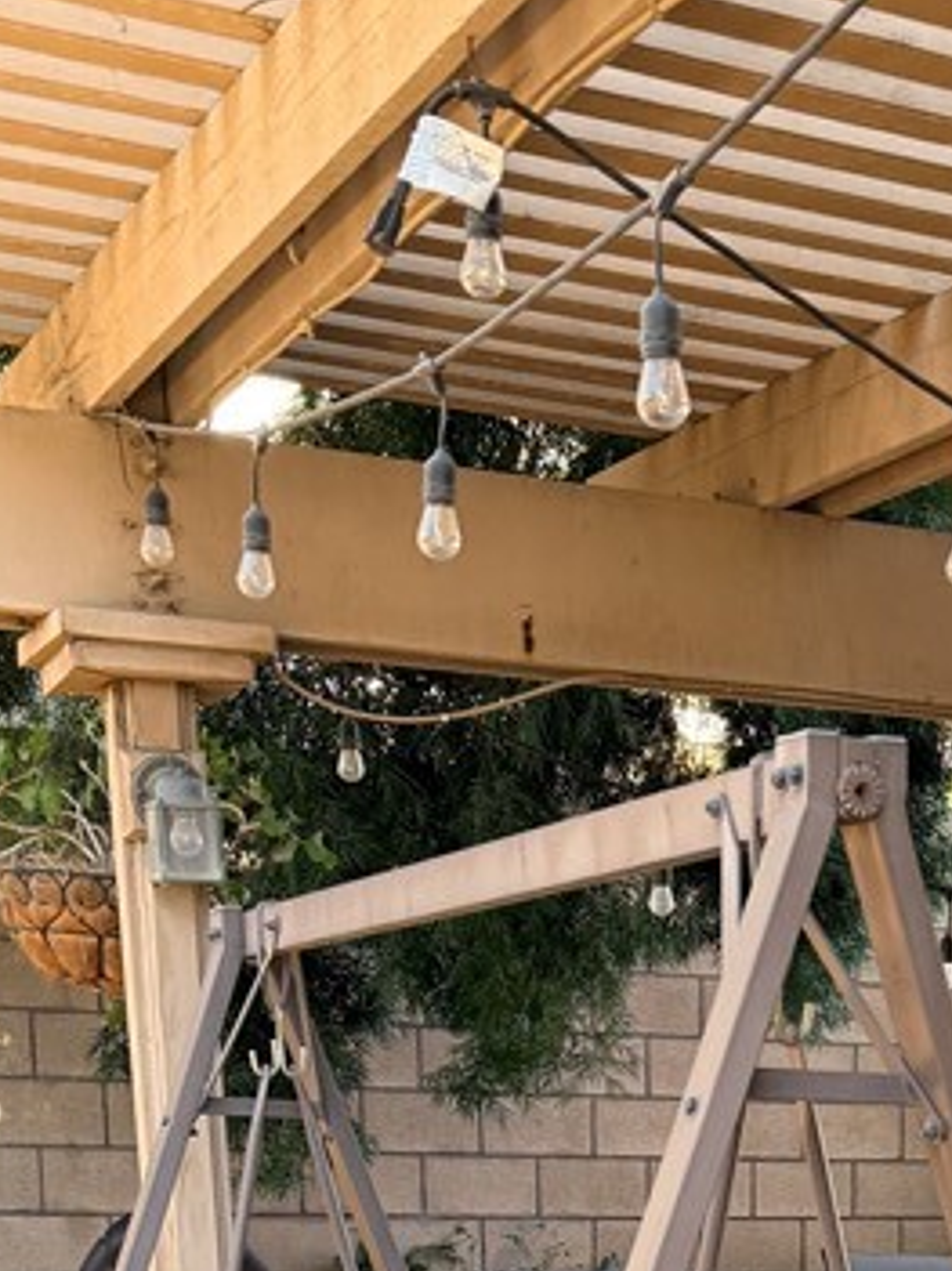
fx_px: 2568
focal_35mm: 70
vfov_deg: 24.0
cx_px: 938
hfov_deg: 20.4
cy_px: 1695
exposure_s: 1/237
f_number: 1.78
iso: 100
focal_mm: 6.76
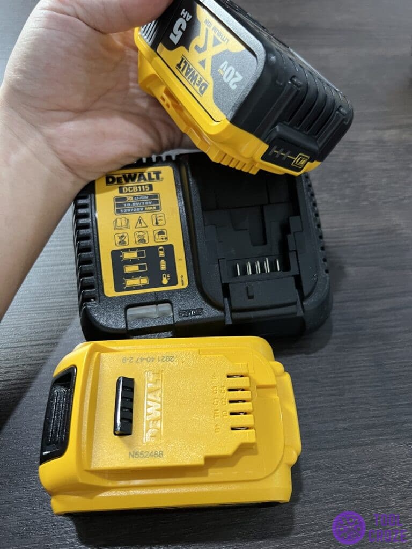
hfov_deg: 53.1
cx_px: 206
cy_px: 274
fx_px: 412
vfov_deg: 67.3
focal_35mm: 26
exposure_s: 1/50
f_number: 1.5
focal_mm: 5.7
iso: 200
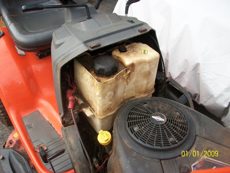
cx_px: 115
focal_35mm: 34
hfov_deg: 54.0
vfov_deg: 41.8
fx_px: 226
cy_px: 86
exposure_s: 1/400
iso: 80
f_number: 2.8
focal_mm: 5.7
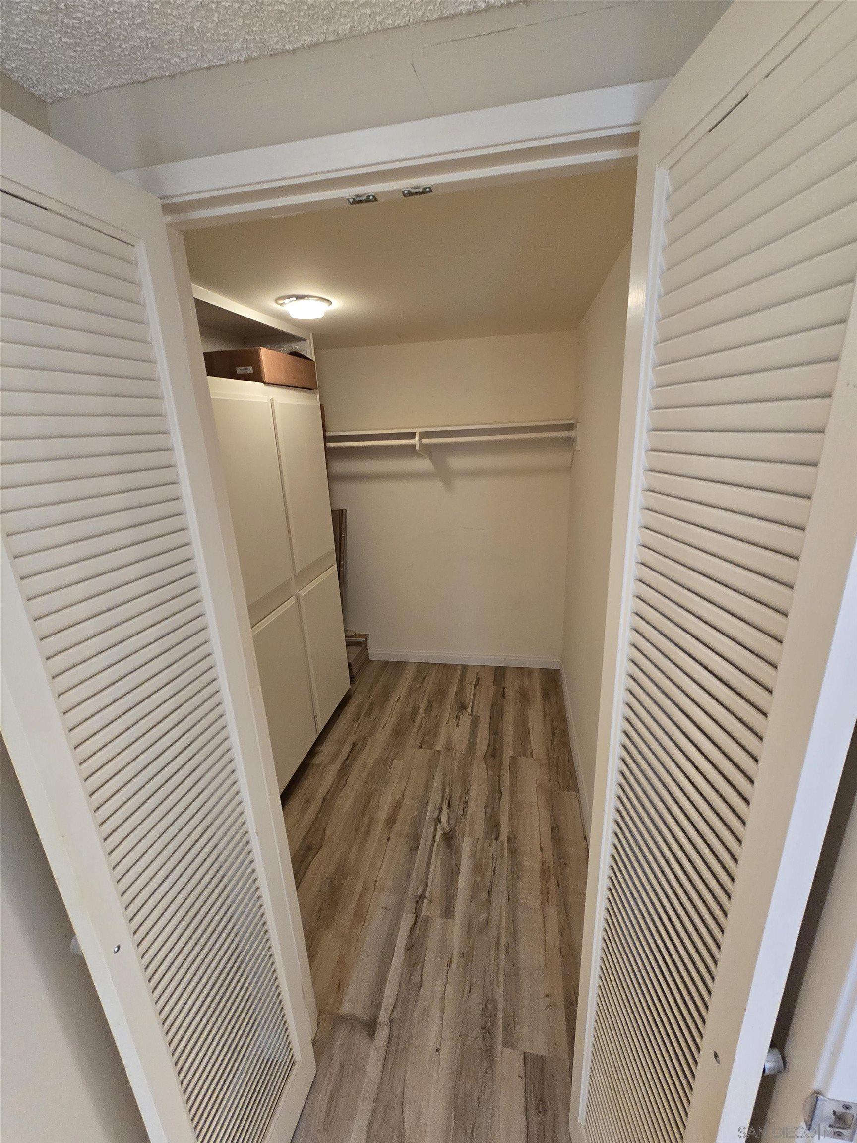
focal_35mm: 13
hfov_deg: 89.9
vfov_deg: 106.2
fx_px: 429
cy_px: 572
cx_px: 428
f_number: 2.2
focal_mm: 2.2
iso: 500
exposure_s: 1/60
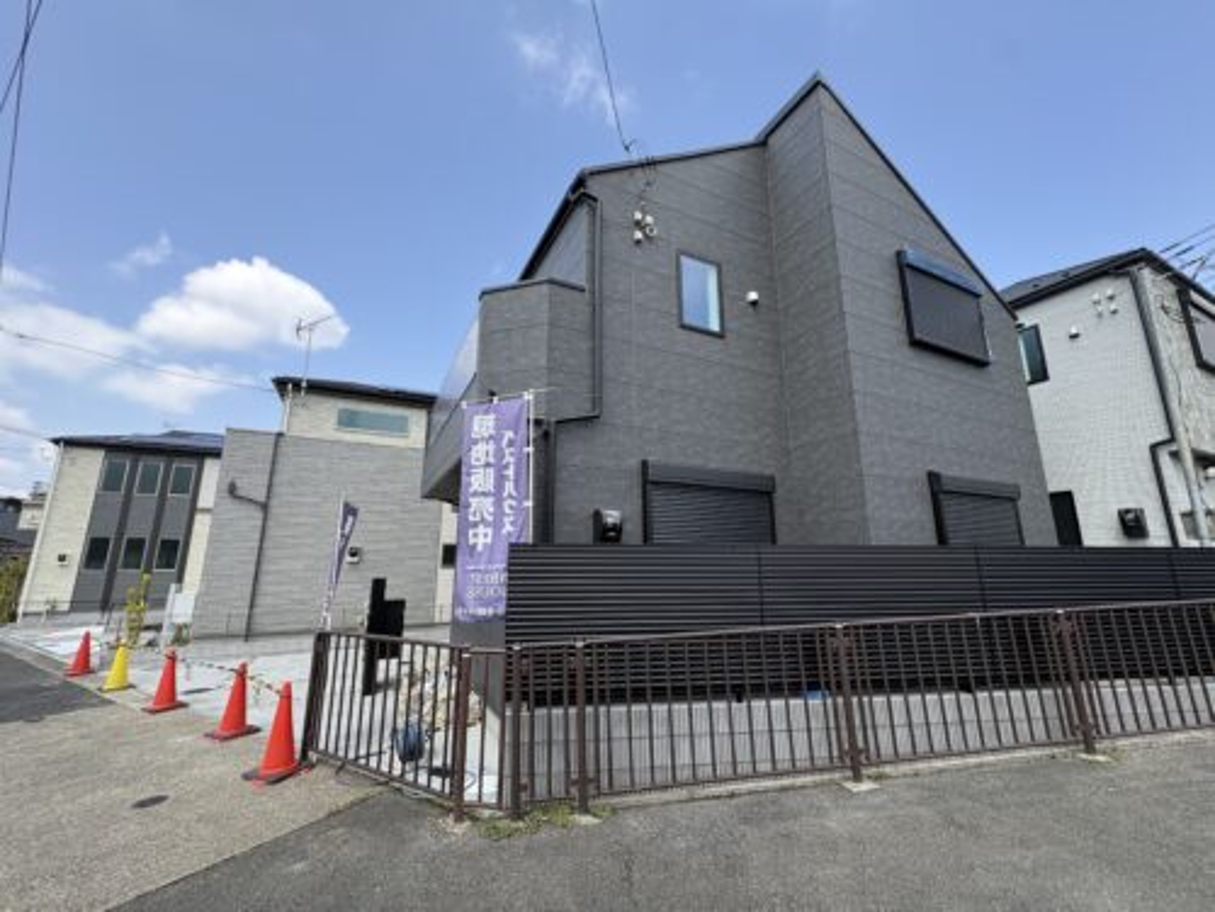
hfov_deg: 102.1
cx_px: 608
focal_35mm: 14
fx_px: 491
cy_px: 456
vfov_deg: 85.7
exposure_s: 1/734
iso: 50
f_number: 2.2
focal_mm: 2.22
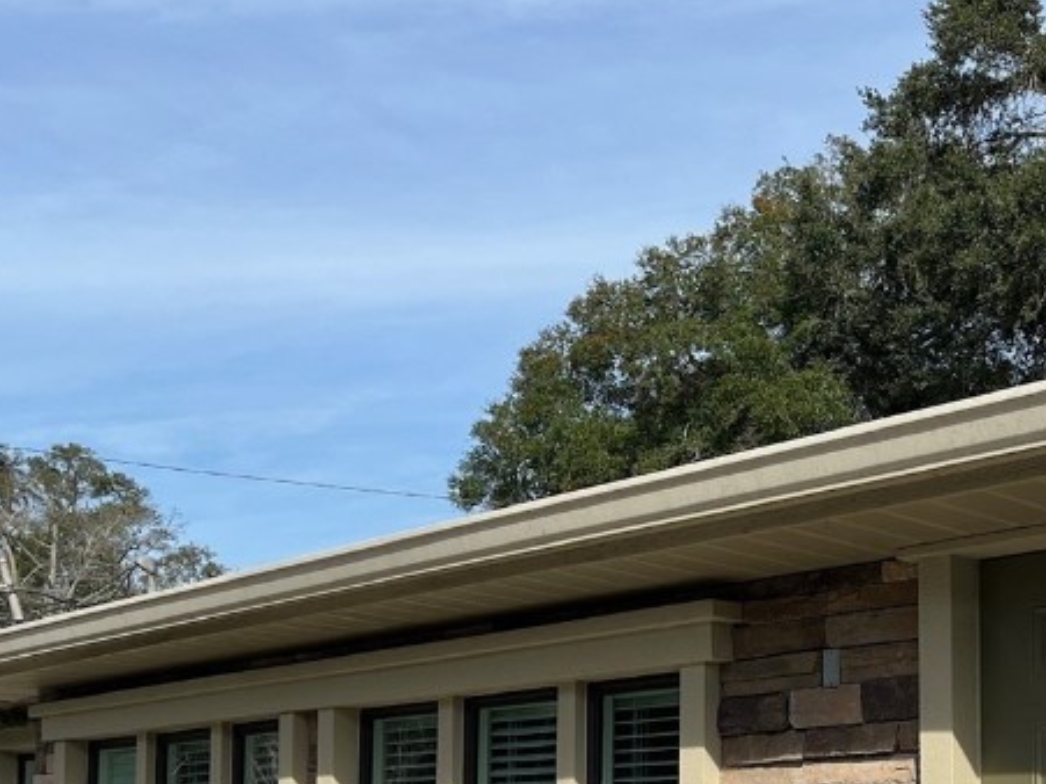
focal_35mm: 59
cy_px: 721
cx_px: 837
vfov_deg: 24.0
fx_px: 1782
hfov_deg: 31.8
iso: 50
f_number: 1.6
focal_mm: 5.1
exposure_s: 1/3311
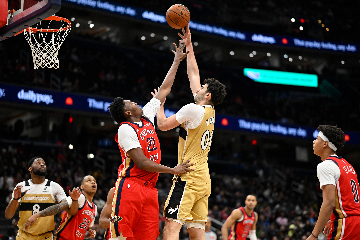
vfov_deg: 16.1
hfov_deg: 23.9
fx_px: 850
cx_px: 180
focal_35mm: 85
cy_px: 120
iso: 1600
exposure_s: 1/2000
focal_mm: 85
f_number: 1.8
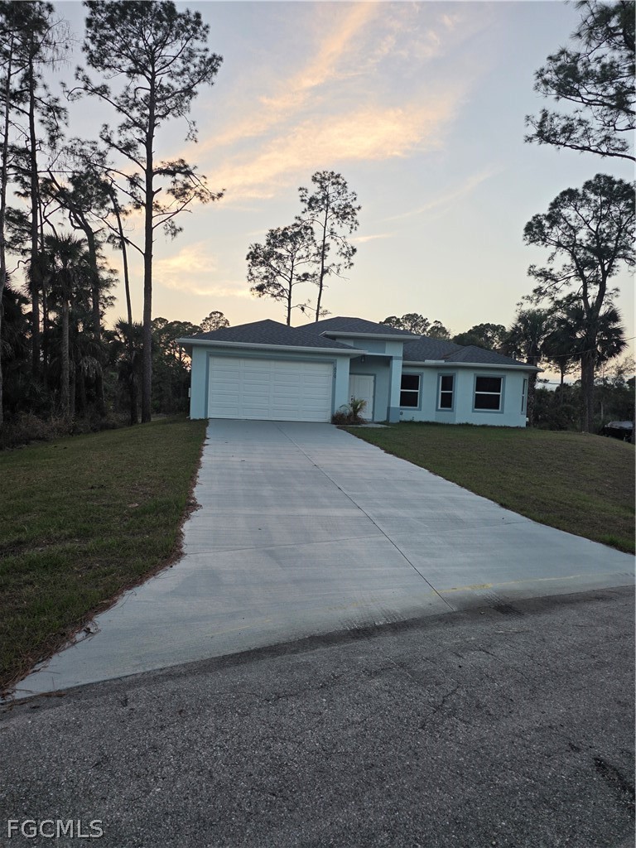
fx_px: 563
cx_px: 318
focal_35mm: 23
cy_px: 424
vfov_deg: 73.9
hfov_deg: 58.9
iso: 25
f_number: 1.7
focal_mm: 6.25
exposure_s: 1/359
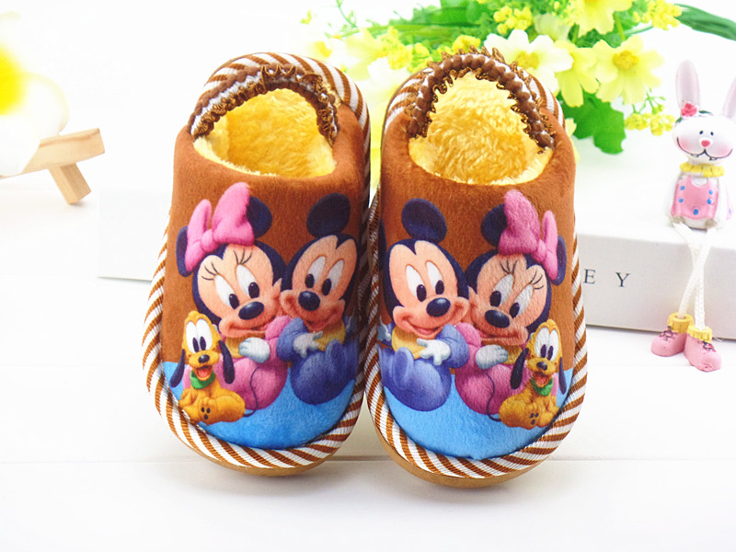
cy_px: 276
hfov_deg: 6.2
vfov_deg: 4.6
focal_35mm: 320
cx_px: 368
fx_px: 6804
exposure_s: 1/90
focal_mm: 57
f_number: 5.5
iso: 240
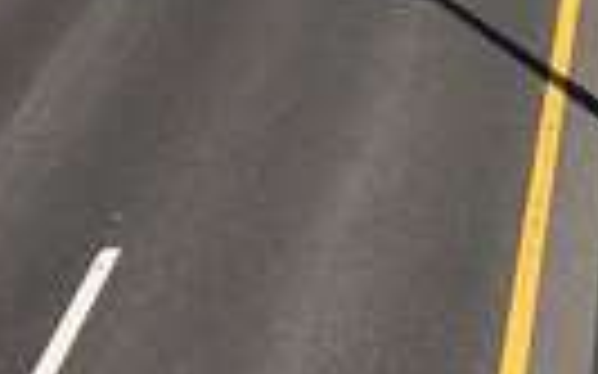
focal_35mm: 178
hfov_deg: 11.5
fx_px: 2900
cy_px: -428
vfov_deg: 7.0
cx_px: 733
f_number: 1.8
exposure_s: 1/2857
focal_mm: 4
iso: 25
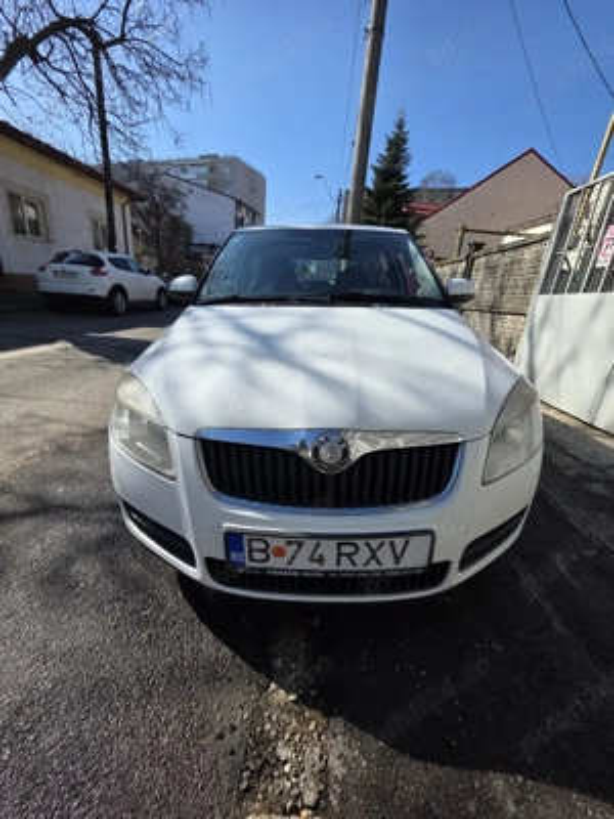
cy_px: 410
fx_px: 307
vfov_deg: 106.2
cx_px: 307
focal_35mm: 13
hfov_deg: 89.9
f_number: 1.9
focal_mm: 2.2
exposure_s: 1/2500
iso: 40
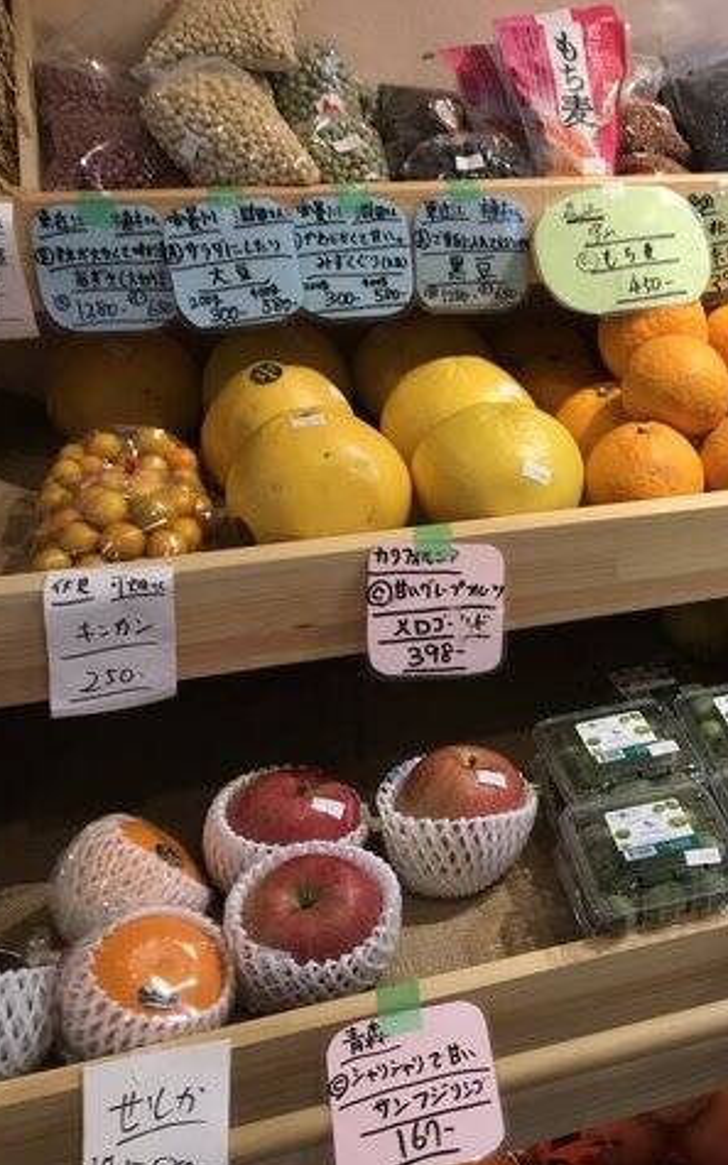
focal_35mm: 40
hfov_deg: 29.8
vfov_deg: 49.3
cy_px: 584
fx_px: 1269
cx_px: 730
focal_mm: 3.99
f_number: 1.8
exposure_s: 1/30
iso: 32
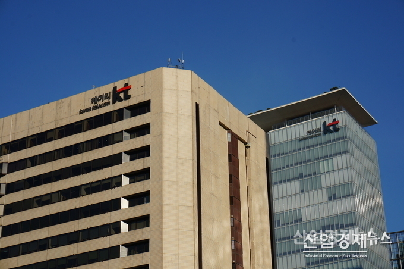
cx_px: 202
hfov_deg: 27.0
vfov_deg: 18.1
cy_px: 134
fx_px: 841
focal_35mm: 75
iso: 100
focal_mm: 50
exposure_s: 1/200
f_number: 13
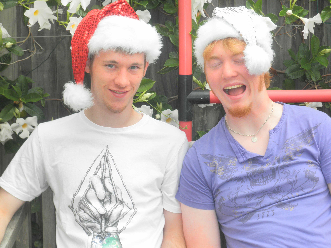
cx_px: 166
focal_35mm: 73
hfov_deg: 26.7
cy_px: 124
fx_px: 698
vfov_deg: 20.2
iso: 64
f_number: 4
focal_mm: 12.9
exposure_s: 1/320
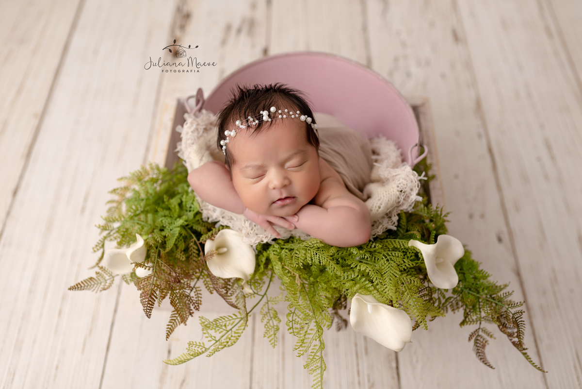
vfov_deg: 37.9
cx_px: 291
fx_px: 566
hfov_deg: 54.4
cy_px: 194
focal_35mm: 35
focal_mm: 35
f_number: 2.5
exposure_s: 1/125
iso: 100
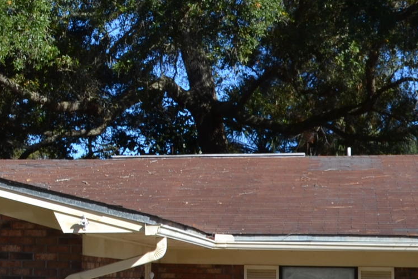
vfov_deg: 12.7
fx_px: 1254
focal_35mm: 108
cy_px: 100
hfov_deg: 17.9
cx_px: -104
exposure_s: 1/200
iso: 100
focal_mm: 18
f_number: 8
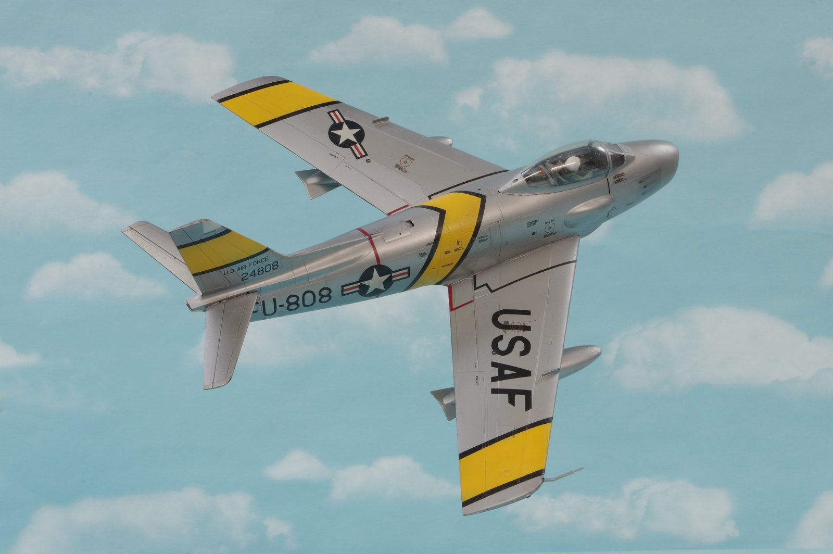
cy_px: 277
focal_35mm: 72
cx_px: 416
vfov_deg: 18.9
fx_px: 1665
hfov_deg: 28.1
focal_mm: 48
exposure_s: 4
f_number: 32
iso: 100
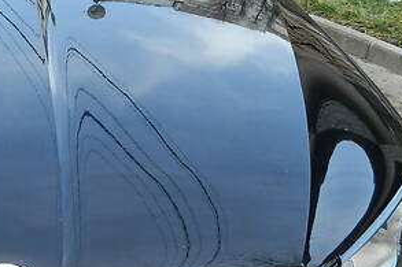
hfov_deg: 26.9
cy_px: 123
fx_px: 792
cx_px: 3
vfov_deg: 19.2
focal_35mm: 71
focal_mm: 4.5
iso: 80
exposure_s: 1/100
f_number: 3.1
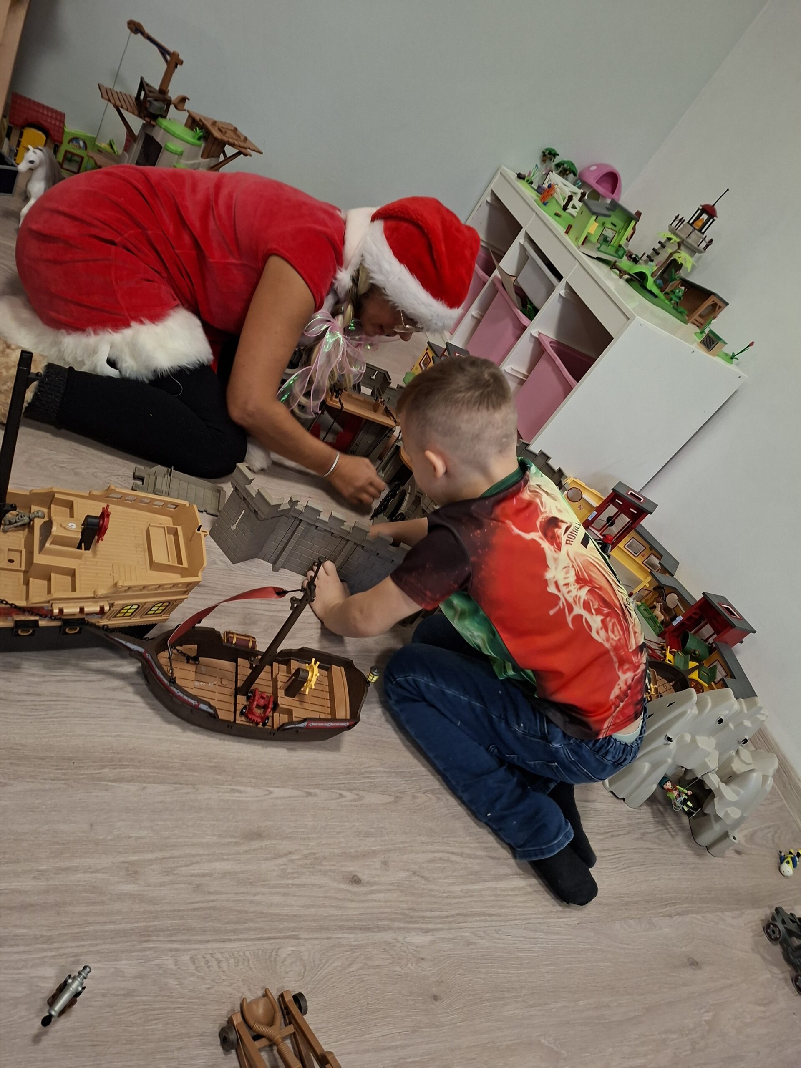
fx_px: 710
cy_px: 534
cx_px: 400
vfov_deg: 73.9
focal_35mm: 23
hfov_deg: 58.9
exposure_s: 1/50
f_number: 1.8
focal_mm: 5.54
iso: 320
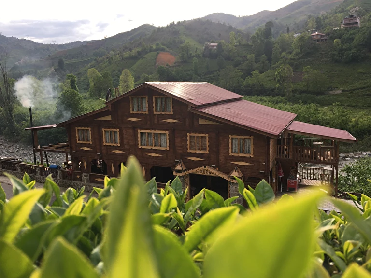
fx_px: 311
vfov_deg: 48.2
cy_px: 139
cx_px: 186
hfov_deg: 61.7
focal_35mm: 29
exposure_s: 1/615
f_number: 2.2
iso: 25
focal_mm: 4.15
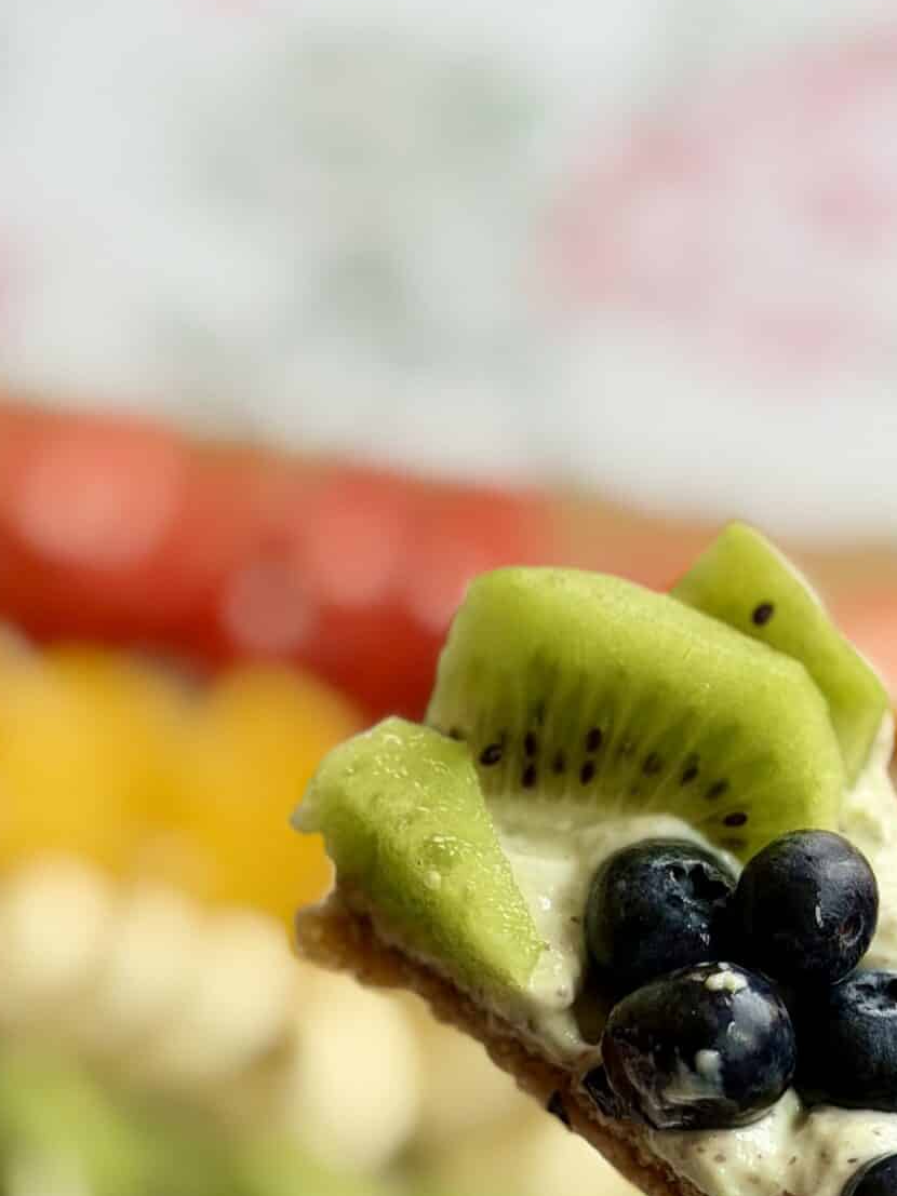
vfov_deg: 17.4
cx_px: 648
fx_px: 3836
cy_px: 1158
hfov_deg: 13.3
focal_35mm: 111
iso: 50
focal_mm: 6.76
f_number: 1.78
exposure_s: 1/179
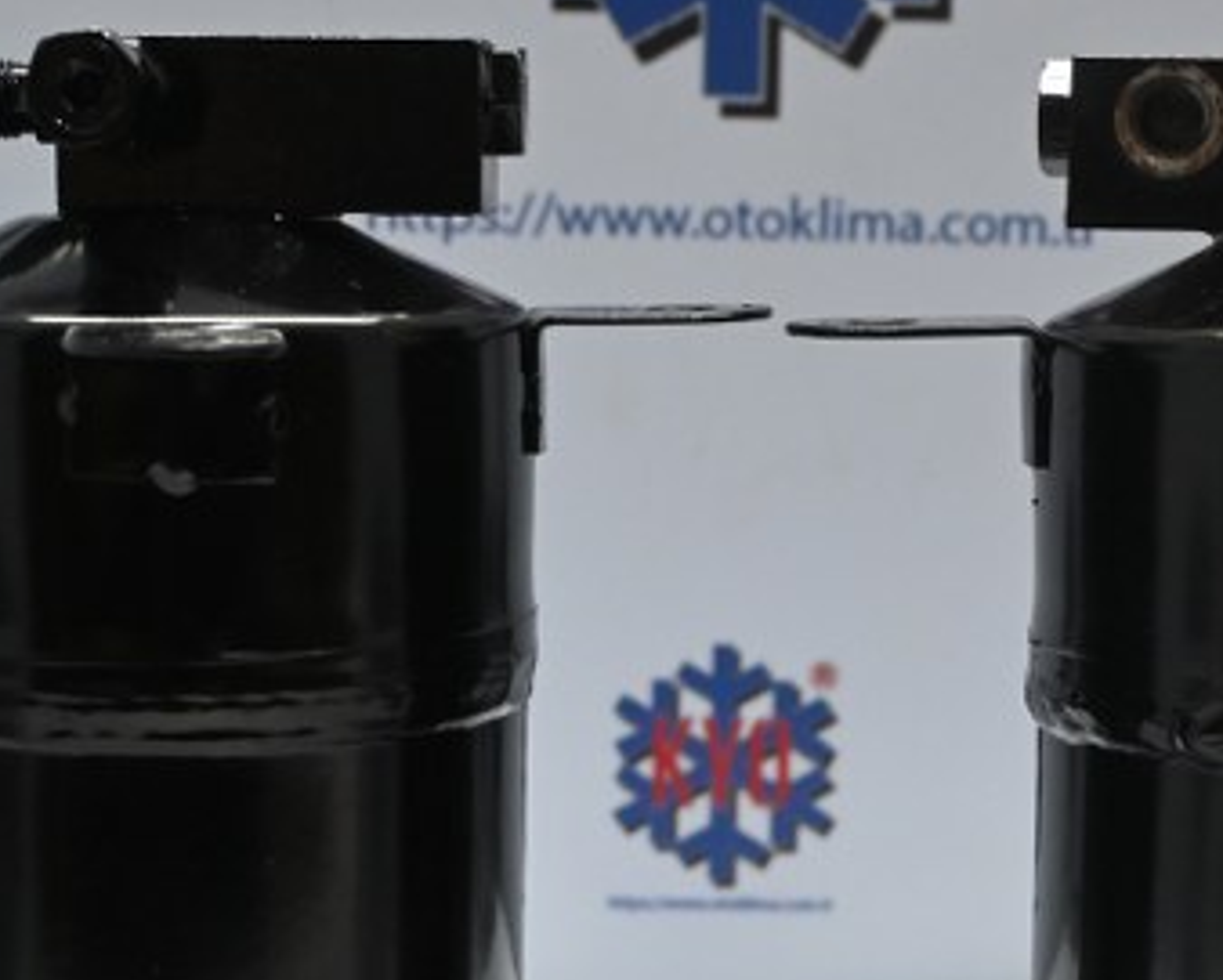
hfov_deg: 20.9
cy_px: 700
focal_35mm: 92
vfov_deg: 16.8
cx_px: 738
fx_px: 3317
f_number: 4.5
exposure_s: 1/125
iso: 1600
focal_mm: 27.5
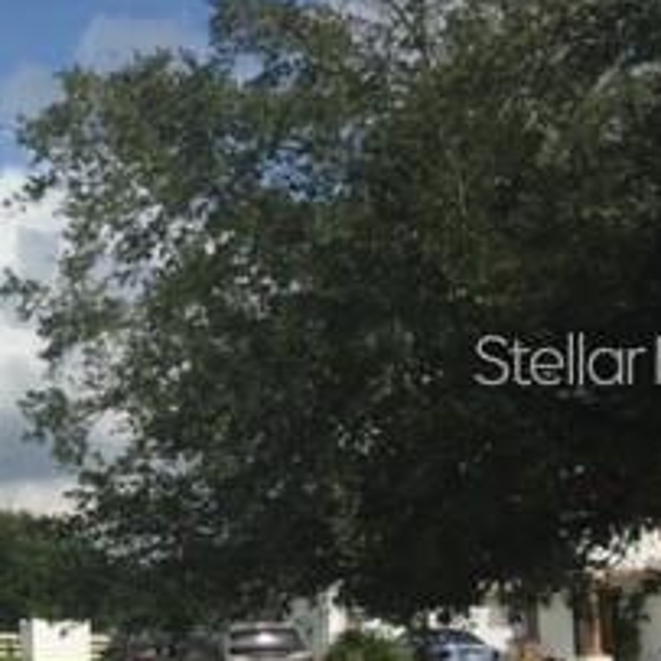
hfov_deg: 19.3
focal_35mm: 81
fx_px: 1750
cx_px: -260
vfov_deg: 21.4
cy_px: 358
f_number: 2.2
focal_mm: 4.15
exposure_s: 1/4405
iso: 32
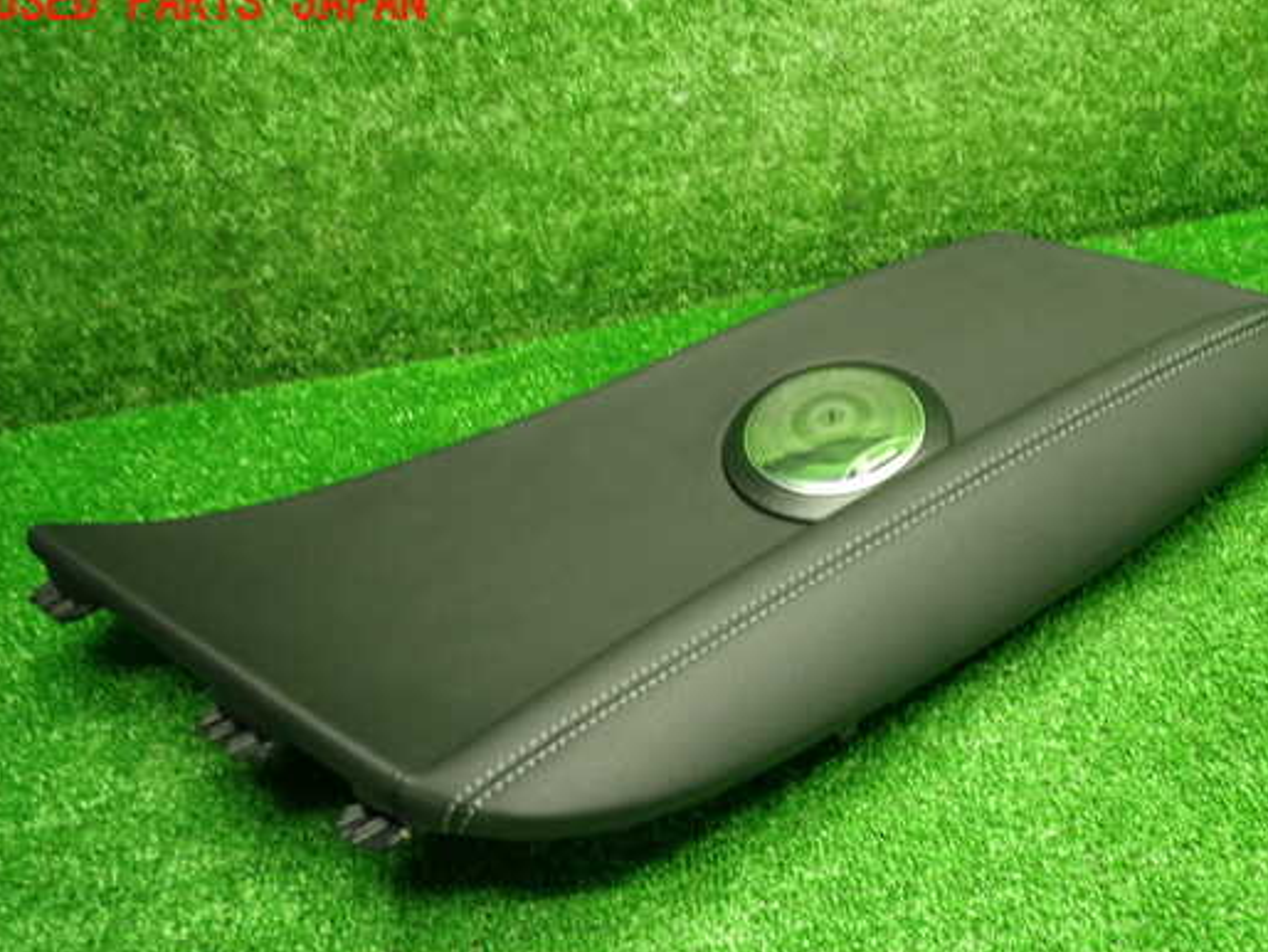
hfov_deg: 52.4
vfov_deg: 40.7
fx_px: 1283
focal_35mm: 35
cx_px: 718
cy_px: 528
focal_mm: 5.4
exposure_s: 1/30
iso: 320
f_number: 2.3
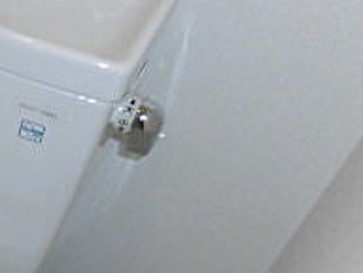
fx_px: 839
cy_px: 260
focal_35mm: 80
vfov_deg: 18.1
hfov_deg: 20.8
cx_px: -182
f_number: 3.1
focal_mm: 4.3
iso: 100
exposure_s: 1/30
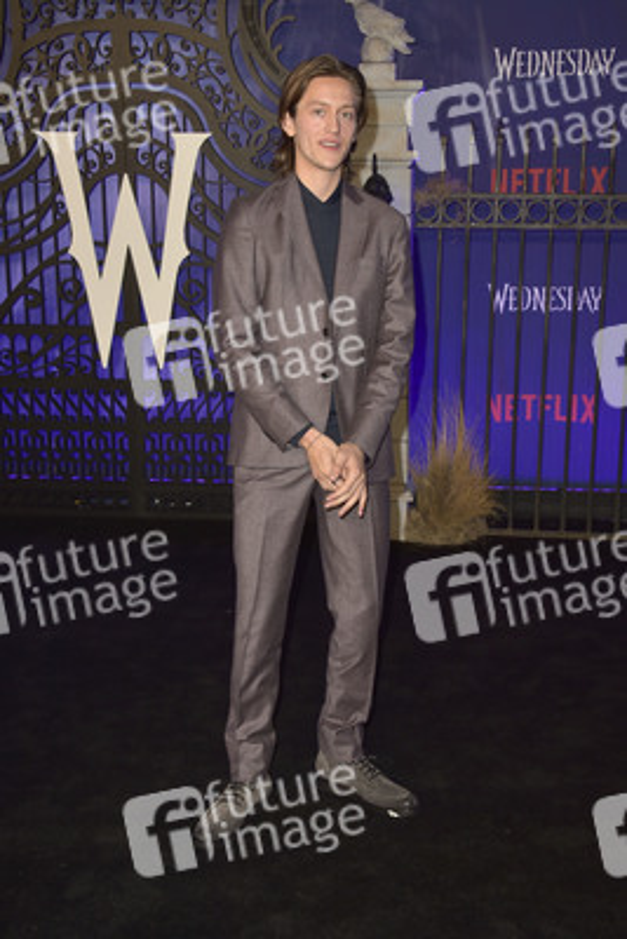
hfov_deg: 28.1
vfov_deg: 41.1
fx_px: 1253
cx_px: 314
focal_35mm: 48
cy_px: 470
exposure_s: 1/250
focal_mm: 48
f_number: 6.3
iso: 640
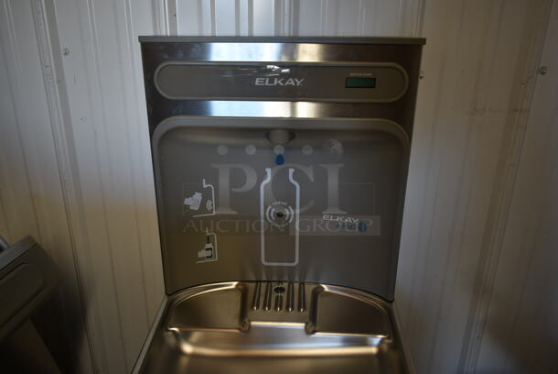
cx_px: 279
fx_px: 419
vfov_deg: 48.0
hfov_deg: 67.3
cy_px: 187
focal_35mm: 27
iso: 200
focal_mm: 18
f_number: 3.5
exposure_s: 1/30
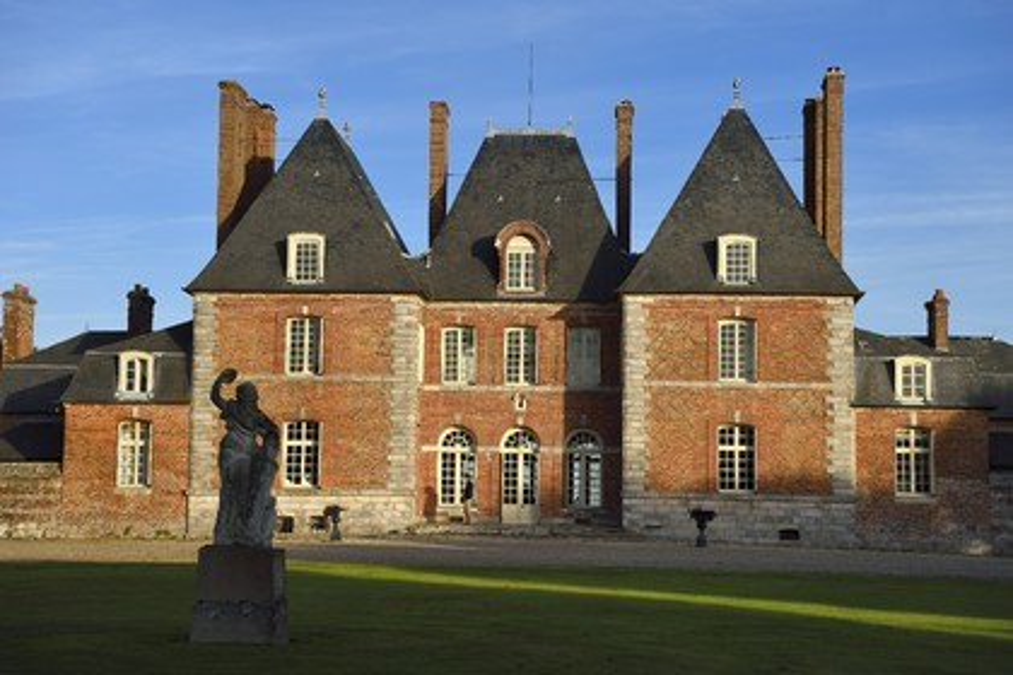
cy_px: 338
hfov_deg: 31.0
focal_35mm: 65
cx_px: 506
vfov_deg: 20.9
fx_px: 1829
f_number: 9
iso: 200
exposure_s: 1/250
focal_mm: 65
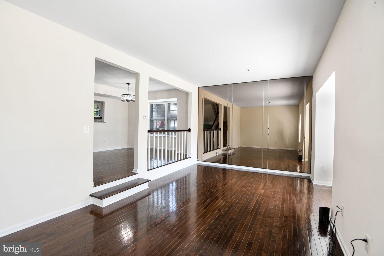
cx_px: 192
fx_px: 171
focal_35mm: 16
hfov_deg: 96.7
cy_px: 128
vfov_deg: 73.7
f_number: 8
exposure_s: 1/6
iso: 200
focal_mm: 16
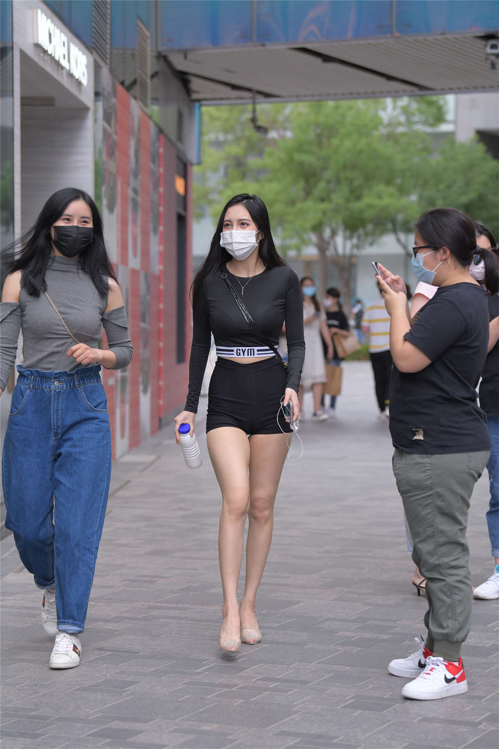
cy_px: 374
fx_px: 1975
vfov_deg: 21.5
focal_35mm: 95
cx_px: 250
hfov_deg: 14.4
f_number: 4
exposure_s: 1/800
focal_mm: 95
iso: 720
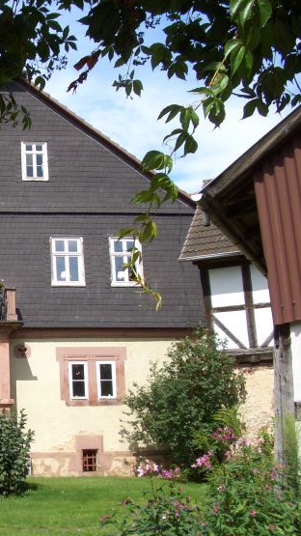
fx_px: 781
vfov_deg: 37.8
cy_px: 282
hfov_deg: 20.5
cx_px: -56
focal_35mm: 55
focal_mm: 5.8
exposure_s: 1/400
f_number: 4.3
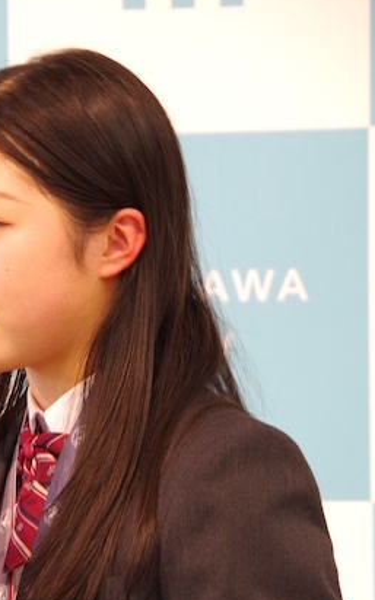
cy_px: 438
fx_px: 4937
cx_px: 44
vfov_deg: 6.9
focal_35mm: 302
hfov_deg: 4.3
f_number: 5.6
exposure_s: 1/25
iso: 800
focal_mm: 115
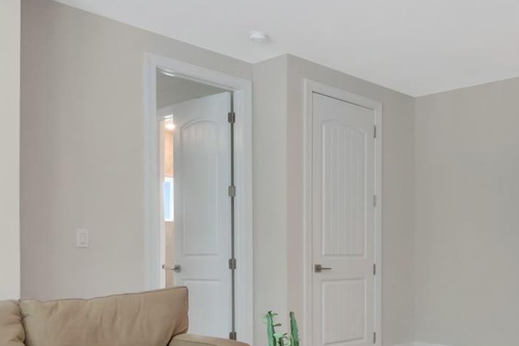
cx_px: 403
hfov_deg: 46.7
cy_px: 264
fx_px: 571
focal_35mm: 40
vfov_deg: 33.0
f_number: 8
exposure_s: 1/50
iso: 1000
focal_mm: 11.5
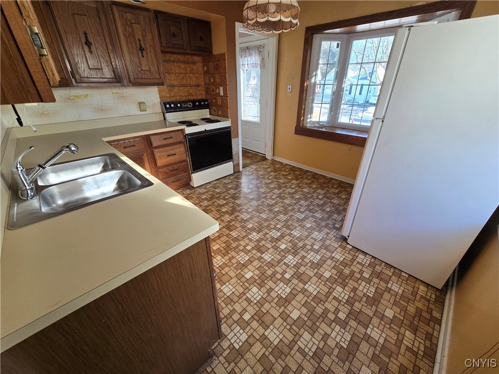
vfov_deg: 89.9
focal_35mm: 13
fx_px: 187
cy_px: 187
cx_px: 250
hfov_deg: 106.2
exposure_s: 1/120
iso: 80
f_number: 2.2
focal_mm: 2.2
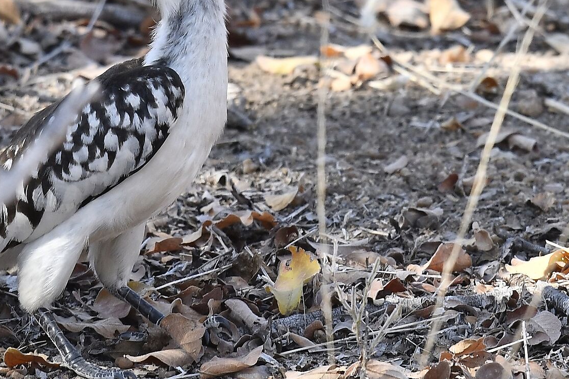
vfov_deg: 1.4
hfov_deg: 2.1
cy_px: 3
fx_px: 15299
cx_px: 135
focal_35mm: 968
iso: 250
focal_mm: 300
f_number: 6.3
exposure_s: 1/500
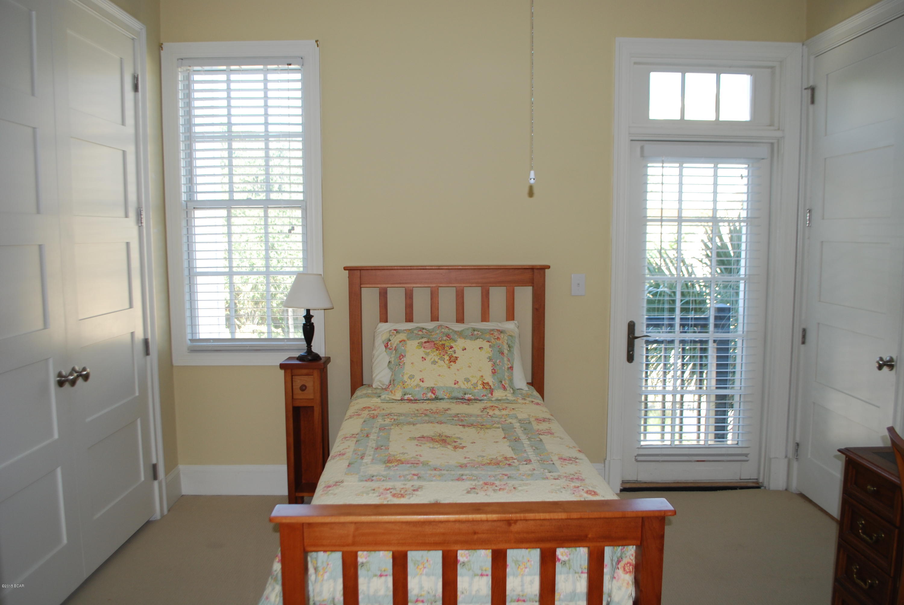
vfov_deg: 48.0
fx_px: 679
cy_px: 302
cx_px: 452
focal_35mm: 27
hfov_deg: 67.3
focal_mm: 18
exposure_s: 1/80
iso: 200
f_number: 3.5
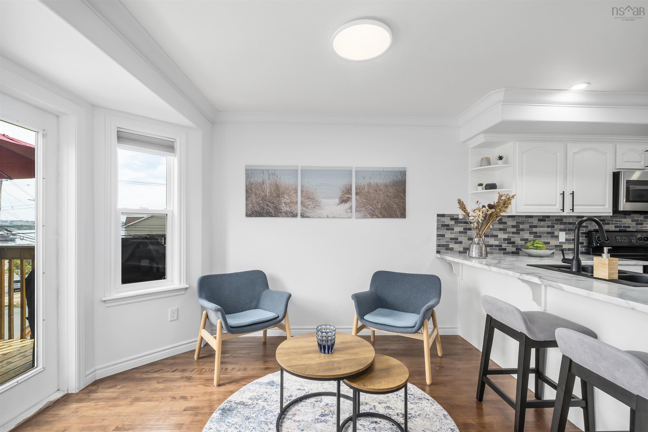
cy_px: 216
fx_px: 270
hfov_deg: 100.4
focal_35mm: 15
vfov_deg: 77.3
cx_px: 324
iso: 400
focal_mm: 10
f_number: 10
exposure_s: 1/80
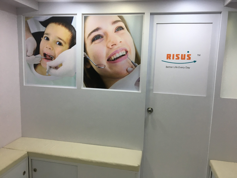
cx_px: 118
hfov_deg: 61.7
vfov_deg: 48.2
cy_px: 89
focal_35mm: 29
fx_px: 199
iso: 32
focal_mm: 4.15
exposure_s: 1/33
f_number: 2.2
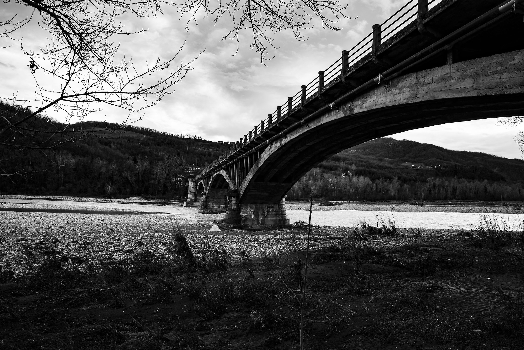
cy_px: 175
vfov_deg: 53.2
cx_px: 262
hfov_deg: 73.7
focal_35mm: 24
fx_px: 349
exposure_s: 1/40
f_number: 6.3
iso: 160
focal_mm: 24
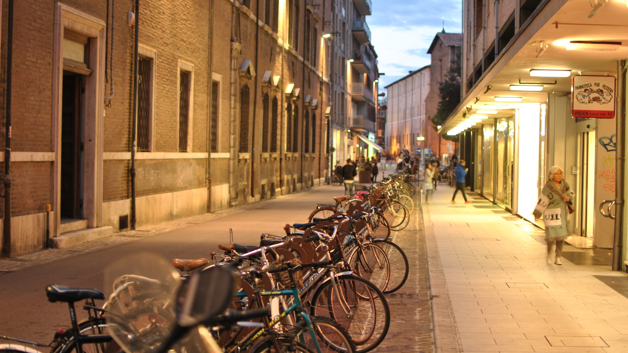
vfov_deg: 21.6
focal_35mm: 56
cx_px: 314
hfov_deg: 37.5
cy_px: 167
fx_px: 925
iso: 110
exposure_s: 1/8
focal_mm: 35
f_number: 1.8
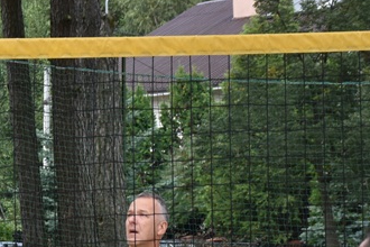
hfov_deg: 7.1
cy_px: 271
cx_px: -267
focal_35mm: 284
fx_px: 2919
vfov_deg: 4.8
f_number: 8
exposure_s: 1/500
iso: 400
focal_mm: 52
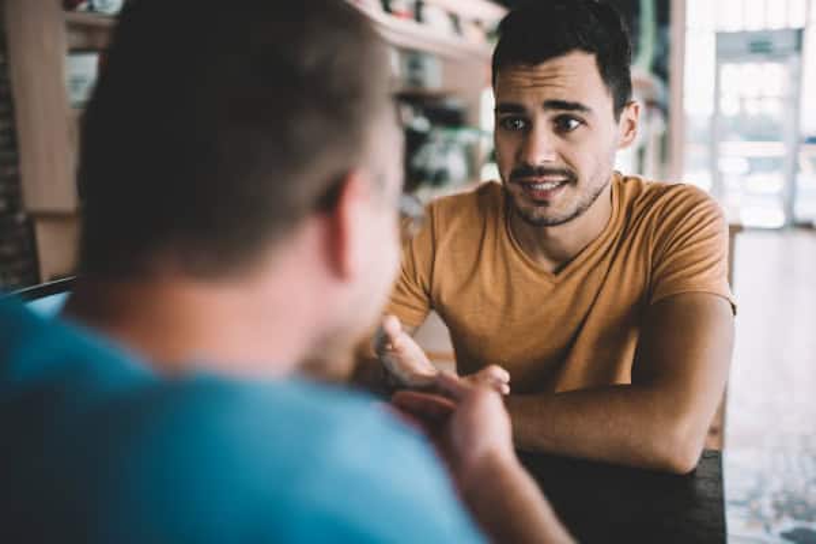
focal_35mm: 35
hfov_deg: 54.4
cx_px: 408
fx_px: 793
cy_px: 272
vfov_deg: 37.9
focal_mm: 35
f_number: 1.6
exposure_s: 1/160
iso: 200
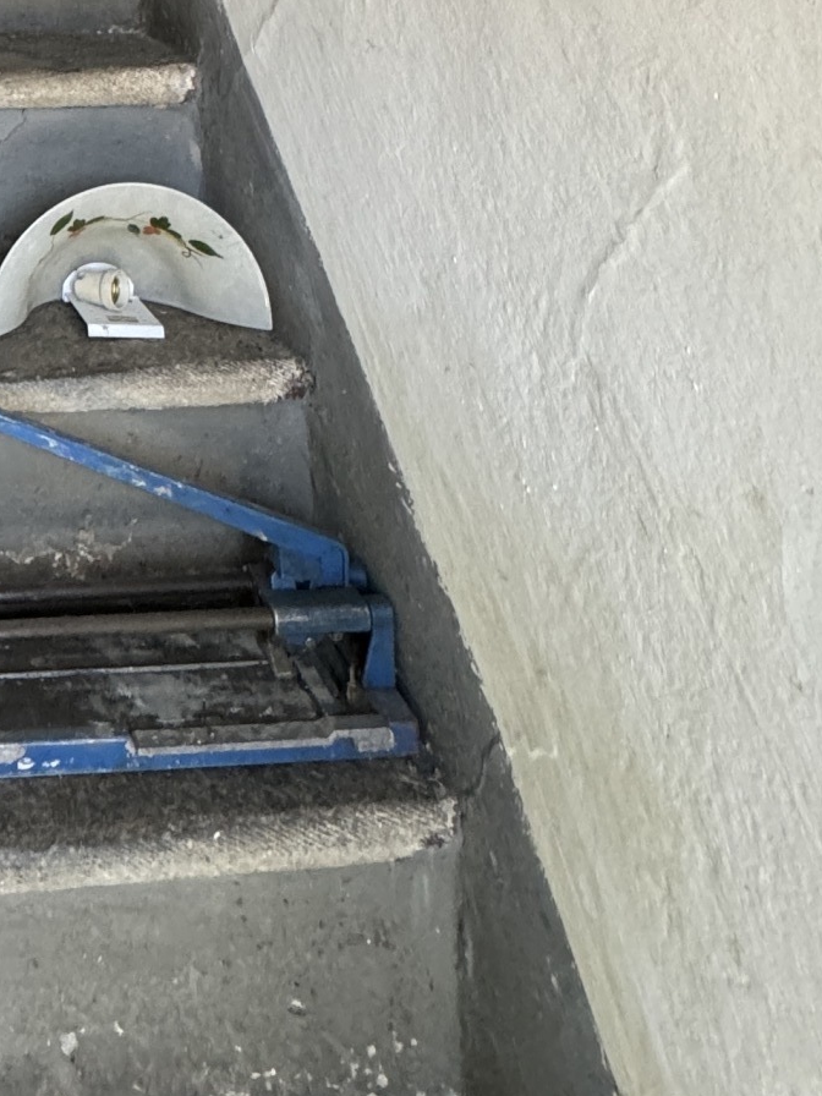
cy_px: -240
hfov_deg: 30.4
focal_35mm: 40
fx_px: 1266
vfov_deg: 35.8
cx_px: -171
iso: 320
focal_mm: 2.22
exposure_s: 1/83
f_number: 2.2
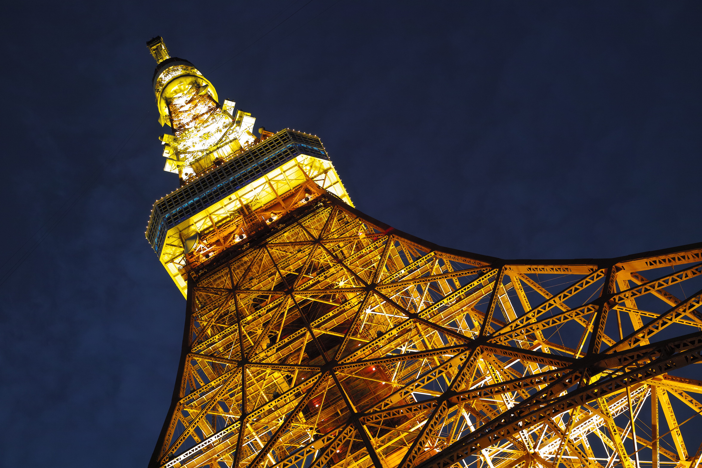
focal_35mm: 45
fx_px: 877
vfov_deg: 29.9
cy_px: 234
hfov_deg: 43.6
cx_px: 351
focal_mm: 30
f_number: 8
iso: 200
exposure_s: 1/2.5
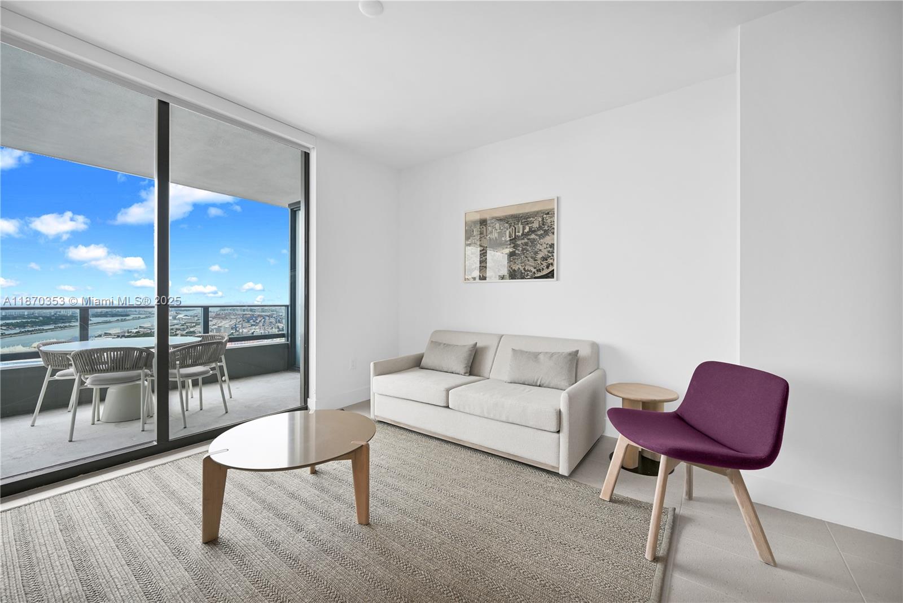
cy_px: 302
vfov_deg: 81.3
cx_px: 452
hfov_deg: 104.2
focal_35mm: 14
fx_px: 351
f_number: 4
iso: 100
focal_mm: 14
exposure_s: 1/15
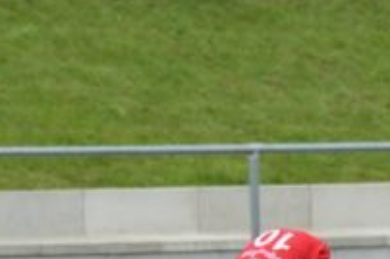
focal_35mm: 891
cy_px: 287
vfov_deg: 1.5
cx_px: 280
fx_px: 9637
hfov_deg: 2.3
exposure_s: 1/1250
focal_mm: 200
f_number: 5.6
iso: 400
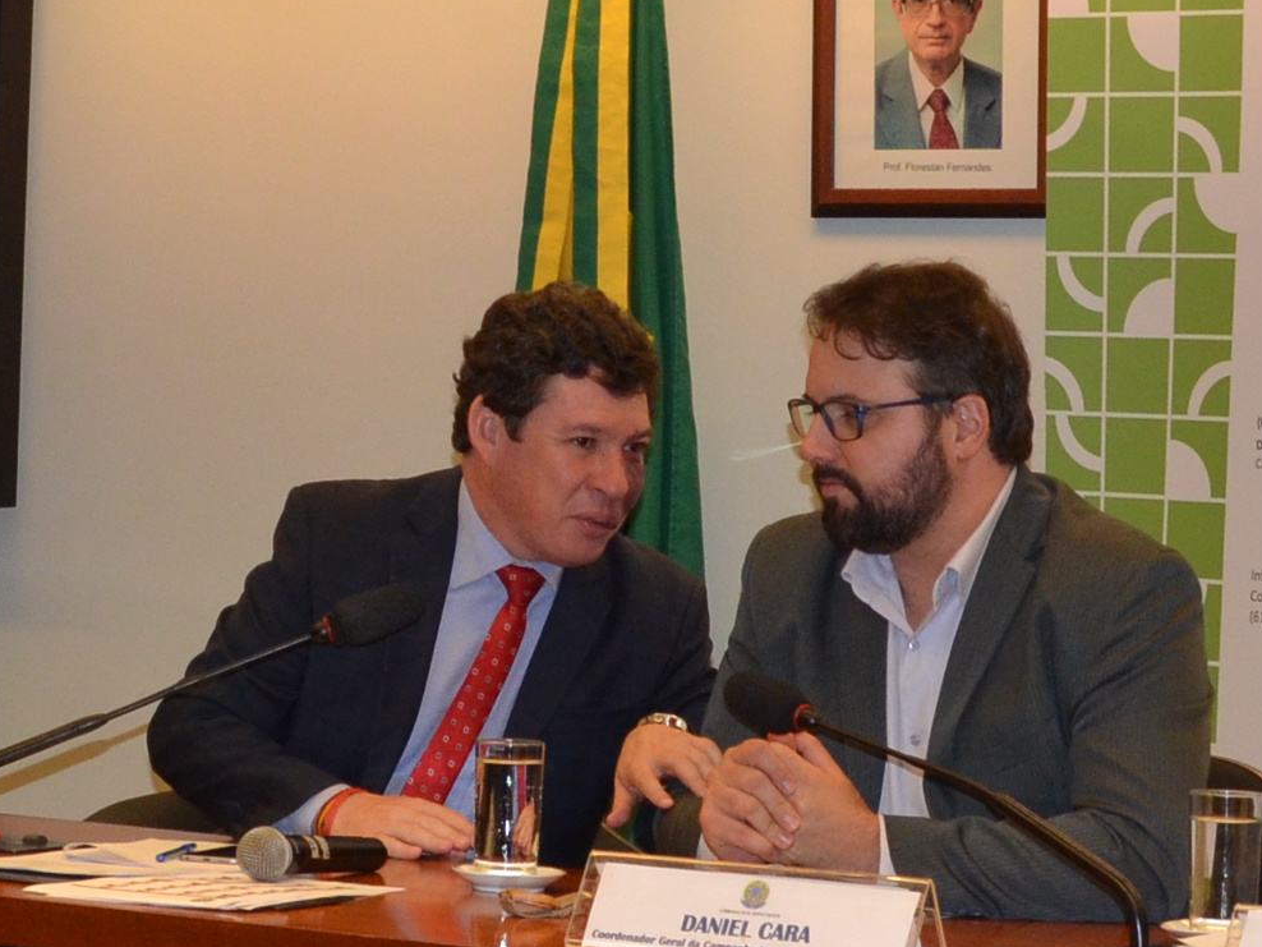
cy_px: 346
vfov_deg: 10.6
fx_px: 5104
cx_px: 534
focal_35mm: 140
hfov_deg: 14.1
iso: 800
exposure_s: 1/200
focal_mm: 26
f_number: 7.1
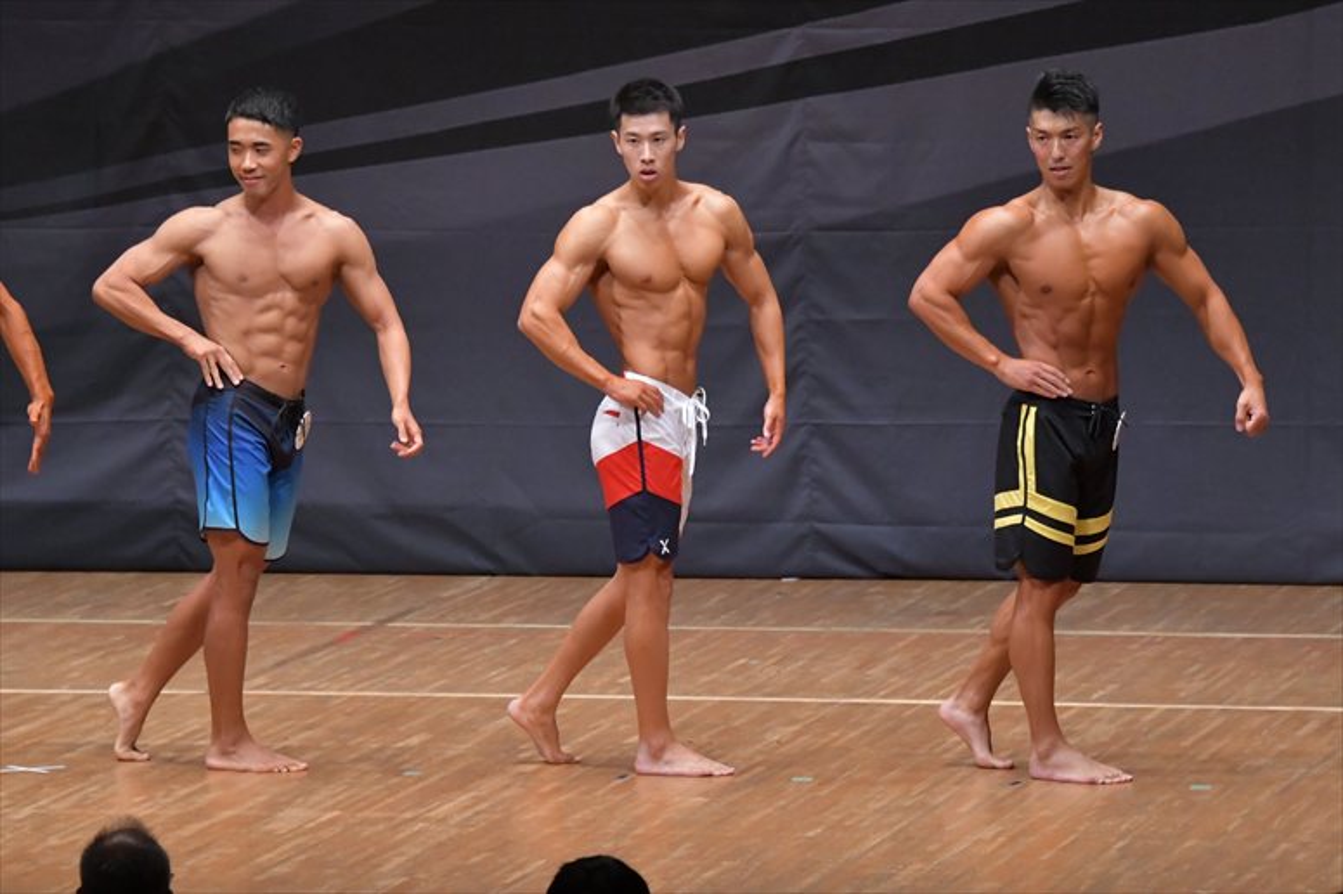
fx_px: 8949
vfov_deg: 5.7
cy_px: 447
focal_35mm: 240
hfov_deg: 8.6
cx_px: 672
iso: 6400
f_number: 5.6
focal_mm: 160
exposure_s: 1/400
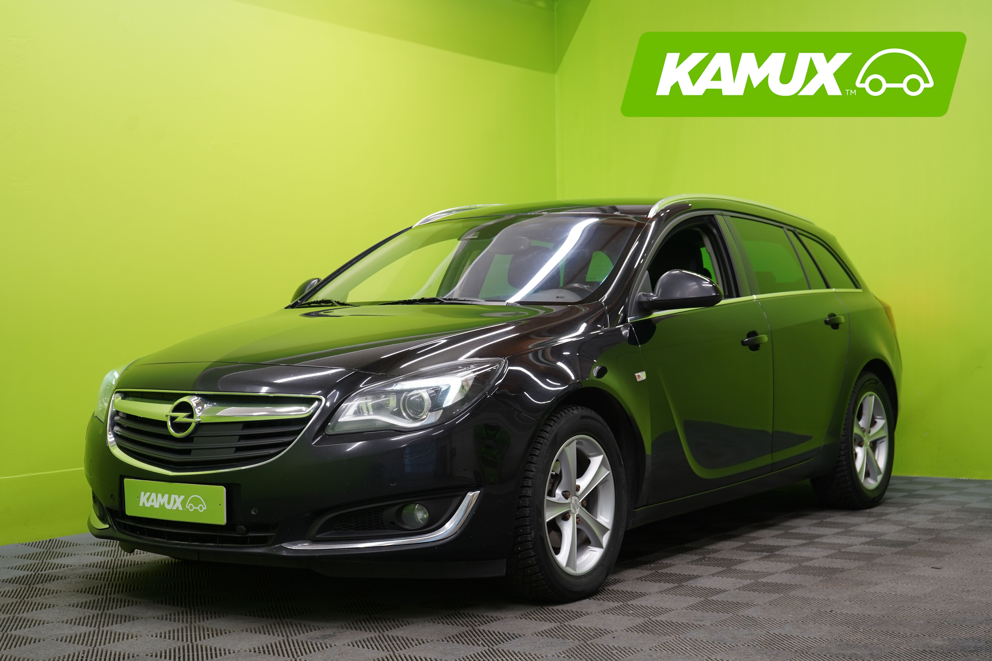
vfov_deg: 24.6
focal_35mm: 55
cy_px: 330
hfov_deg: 36.2
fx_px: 1515
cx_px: 496
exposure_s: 1/30
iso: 400
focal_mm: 55
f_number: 5
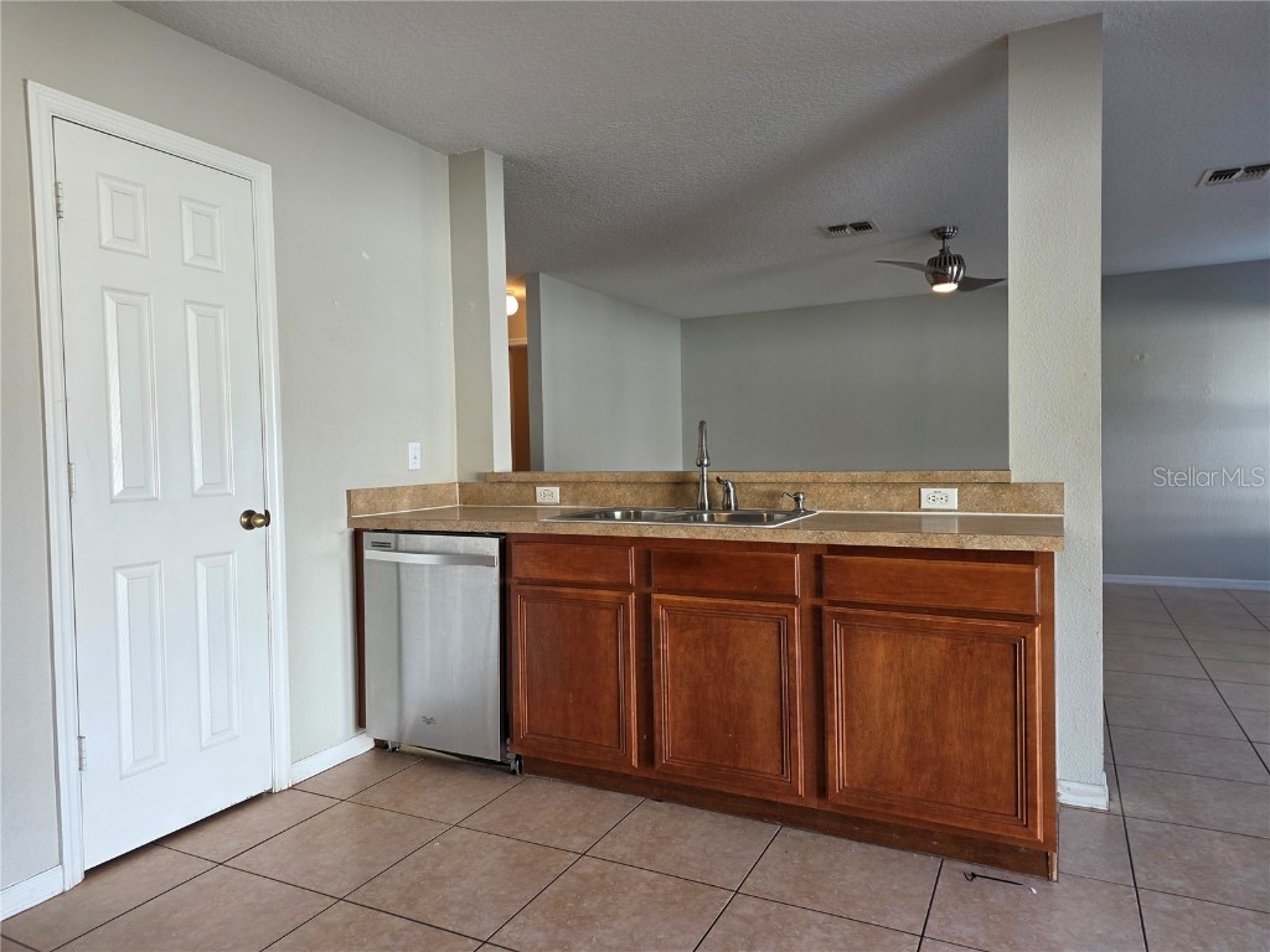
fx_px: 844
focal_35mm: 23
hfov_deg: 73.9
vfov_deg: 58.9
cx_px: 635
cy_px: 476
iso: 100
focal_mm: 6.3
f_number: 1.7
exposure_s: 1/120
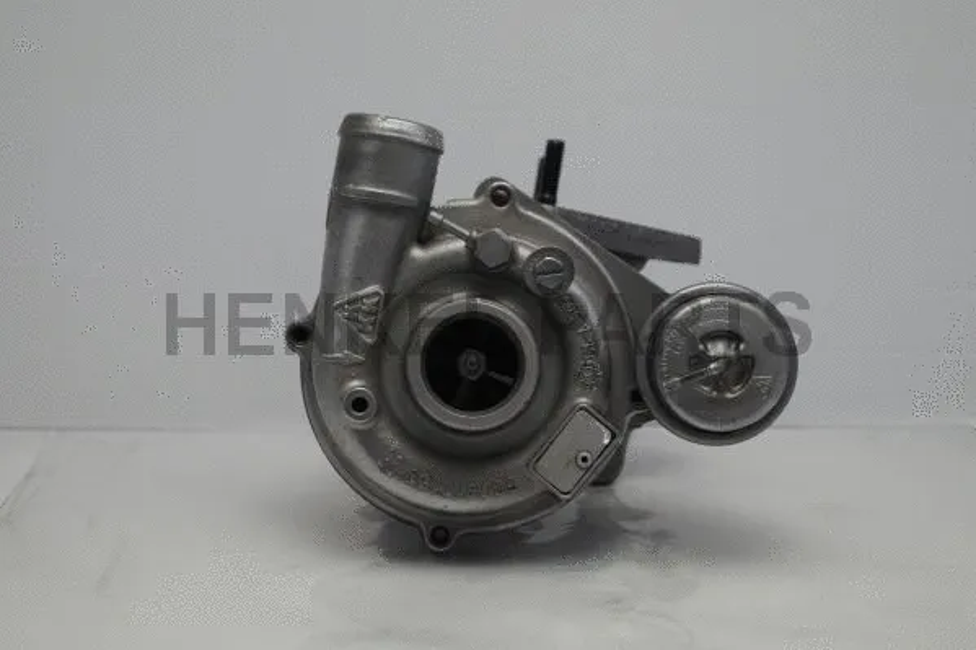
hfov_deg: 24.6
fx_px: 2236
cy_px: 325
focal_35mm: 82
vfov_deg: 16.5
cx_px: 488
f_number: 5.6
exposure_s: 1/160
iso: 1000
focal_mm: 55
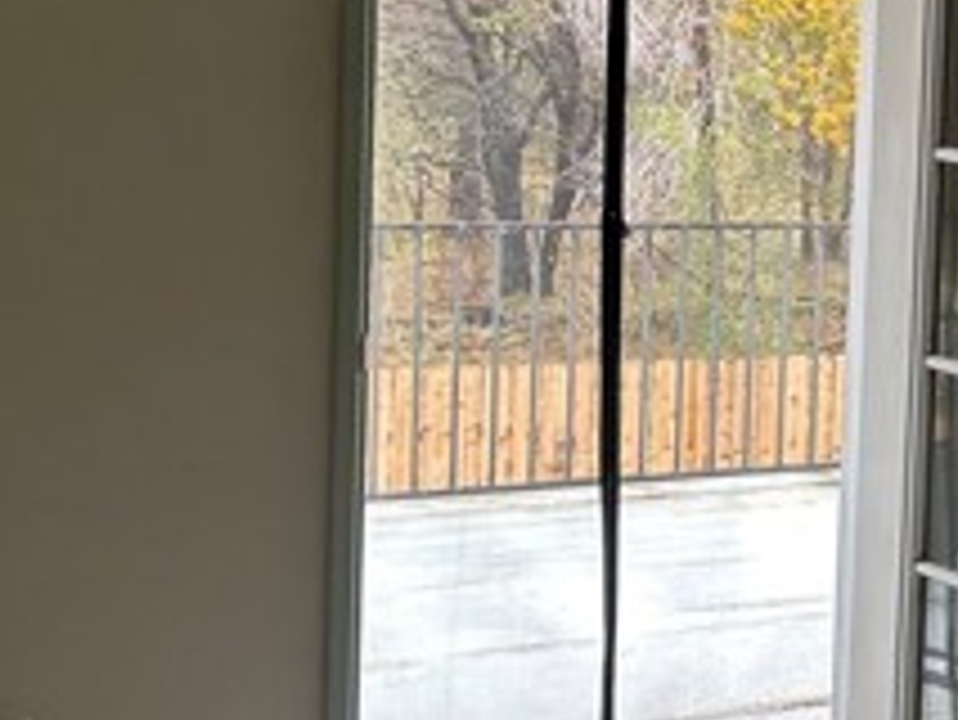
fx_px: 2160
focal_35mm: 78
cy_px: 220
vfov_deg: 18.8
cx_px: 1034
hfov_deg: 23.6
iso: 125
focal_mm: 5.7
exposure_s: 1/121
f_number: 1.5
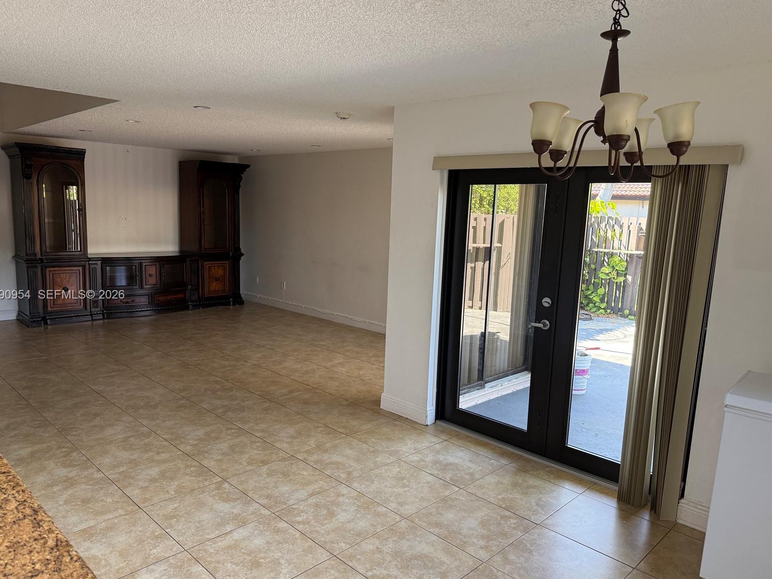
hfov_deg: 69.4
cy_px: 296
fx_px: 558
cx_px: 370
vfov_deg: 54.9
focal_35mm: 25
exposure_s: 1/120
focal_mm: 6.76
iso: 250
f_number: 1.78
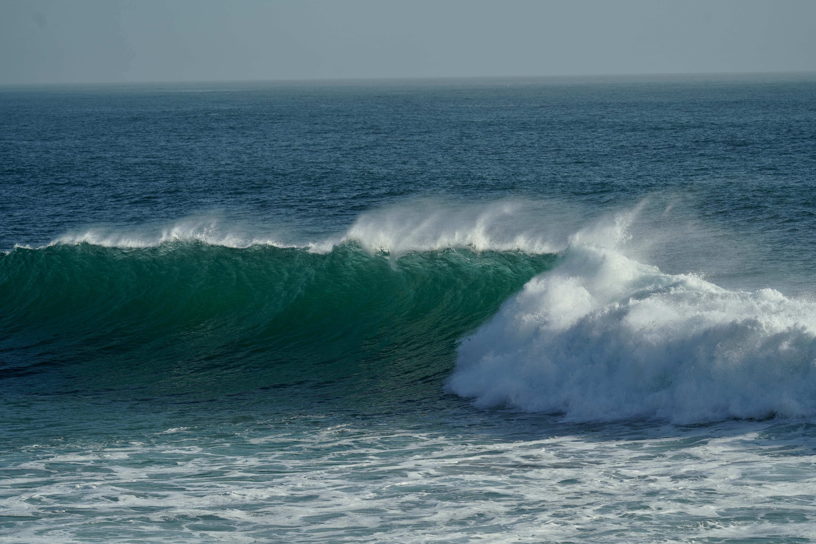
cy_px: 272
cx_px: 408
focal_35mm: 200
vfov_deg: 6.9
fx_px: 4533
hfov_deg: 10.3
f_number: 5.6
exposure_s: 1/800
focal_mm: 200
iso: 100
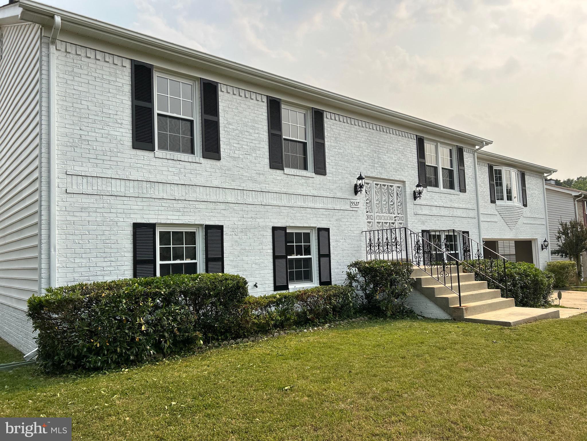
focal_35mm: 26
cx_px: 294
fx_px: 441
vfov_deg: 53.1
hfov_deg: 67.3
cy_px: 220
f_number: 1.5
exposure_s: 1/4274
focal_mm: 5.7
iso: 50
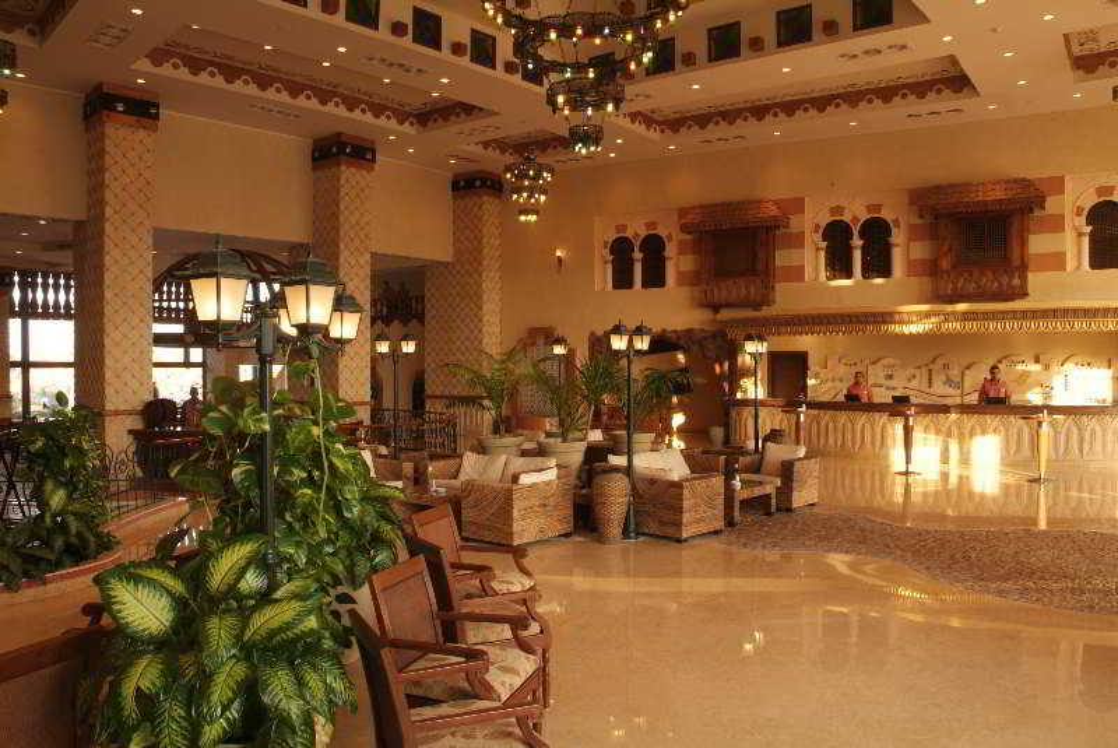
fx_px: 839
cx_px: 559
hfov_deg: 67.3
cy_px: 374
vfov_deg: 48.0
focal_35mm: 27
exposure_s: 1/2
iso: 100
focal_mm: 18
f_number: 16
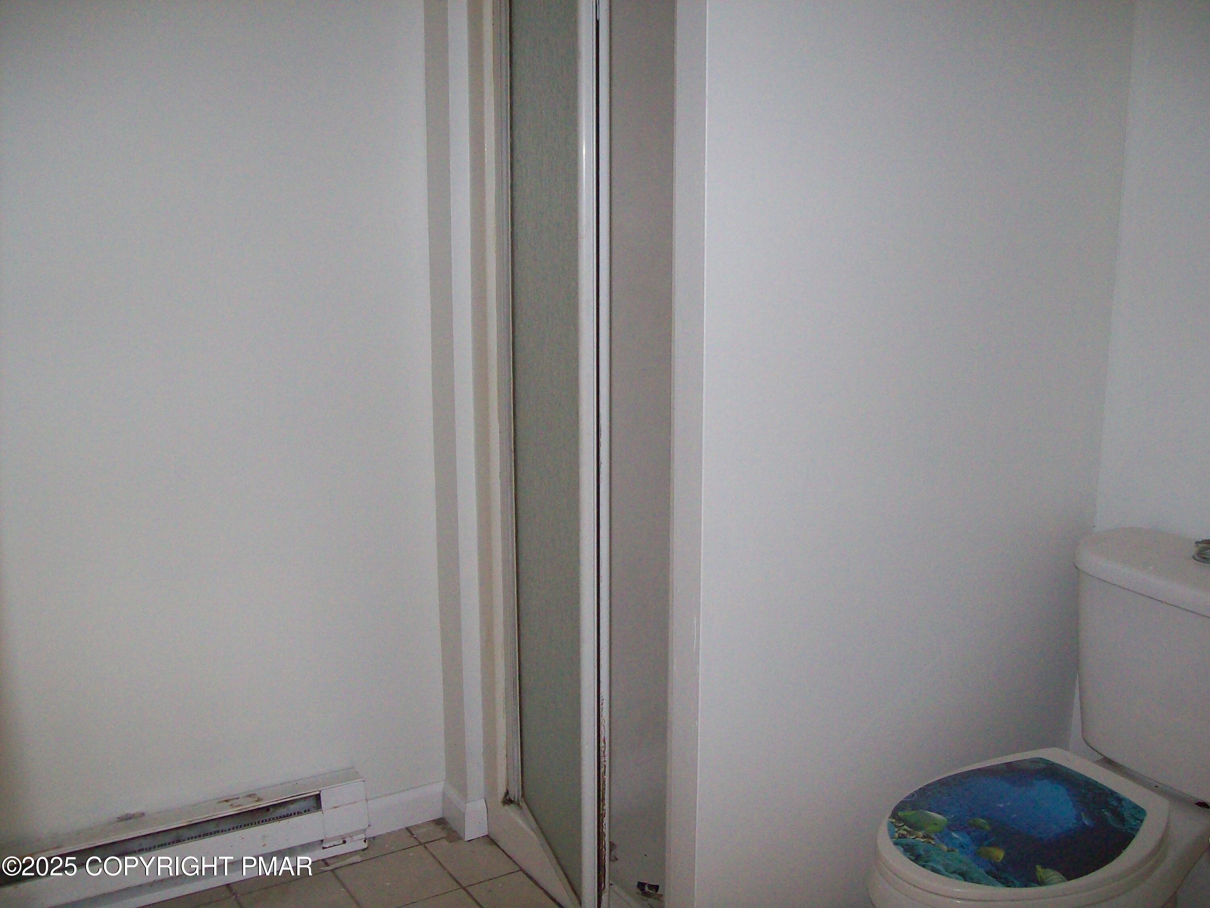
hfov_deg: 51.4
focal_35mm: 36
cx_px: 605
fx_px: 1258
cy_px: 454
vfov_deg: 39.7
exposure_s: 1/64
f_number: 2.7
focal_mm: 6
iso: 200
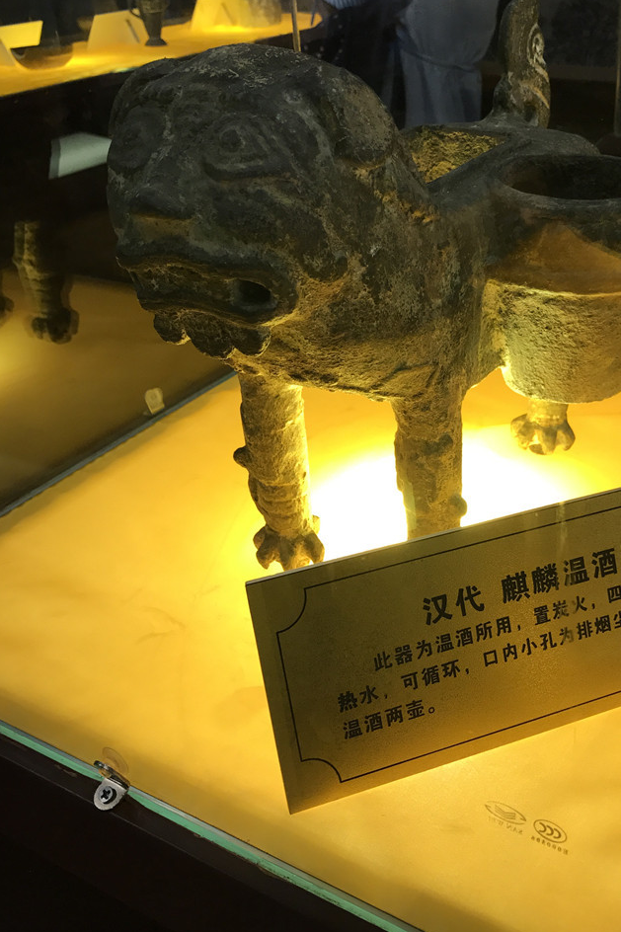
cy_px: 440
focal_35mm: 37
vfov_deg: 51.9
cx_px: 433
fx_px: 958
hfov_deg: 35.4
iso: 40
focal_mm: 3.99
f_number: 1.8
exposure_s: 1/33
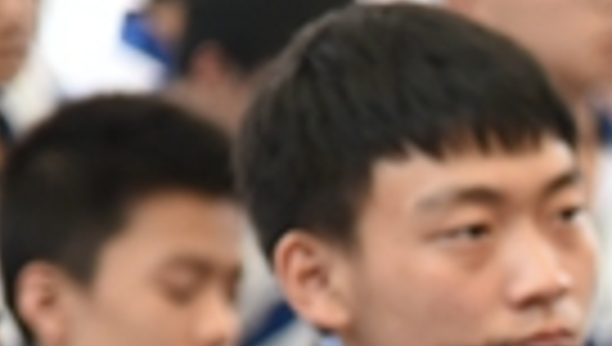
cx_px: 1143
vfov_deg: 2.4
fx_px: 8387
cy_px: 775
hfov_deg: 4.1
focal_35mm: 516
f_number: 4
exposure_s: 1/125
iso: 720
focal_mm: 105
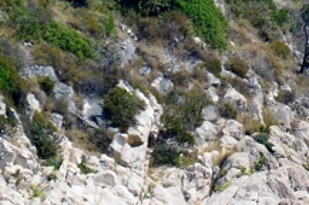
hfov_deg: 1.2
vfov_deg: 0.8
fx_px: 14193
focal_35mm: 1656
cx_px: 461
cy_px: 48
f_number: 5.6
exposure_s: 1/2000
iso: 400
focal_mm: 240
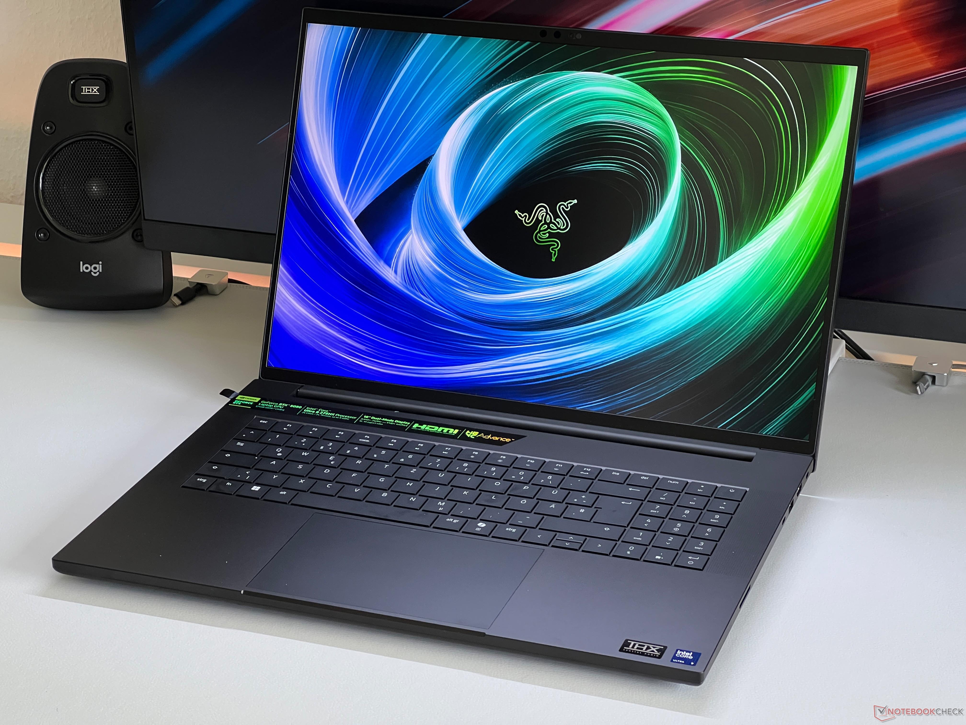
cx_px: 483
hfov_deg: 25.3
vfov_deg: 19.1
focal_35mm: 77
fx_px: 2149
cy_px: 362
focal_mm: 9
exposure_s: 1/77
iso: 200
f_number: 2.8
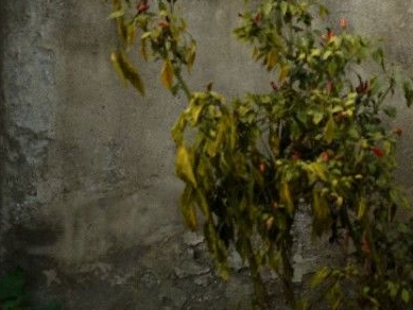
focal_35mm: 159
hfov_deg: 11.6
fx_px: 1898
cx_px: 732
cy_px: -79
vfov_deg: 9.2
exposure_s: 1/200
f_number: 4.5
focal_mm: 46
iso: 100
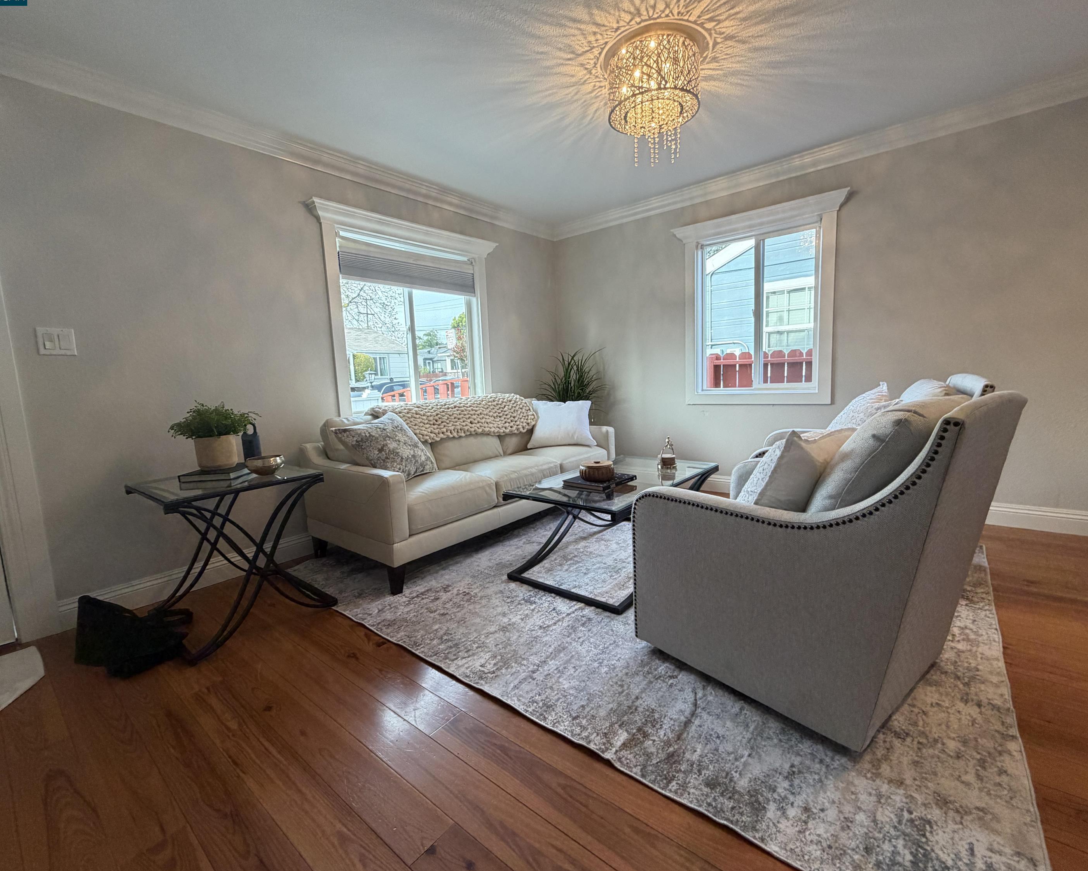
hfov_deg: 96.8
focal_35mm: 15
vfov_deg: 84.0
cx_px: 547
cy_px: 435
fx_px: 483
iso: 250
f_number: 2.2
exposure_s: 1/120
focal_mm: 2.22
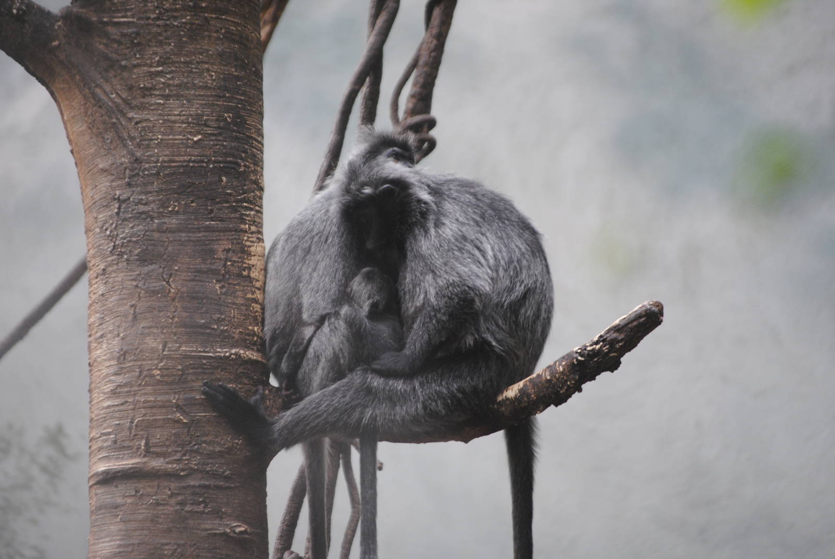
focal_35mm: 240
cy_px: 280
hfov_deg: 8.6
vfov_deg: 5.7
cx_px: 418
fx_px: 5573
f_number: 5.3
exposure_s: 1/100
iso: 400
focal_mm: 160
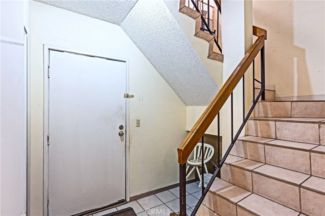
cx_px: 162
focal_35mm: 18
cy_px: 108
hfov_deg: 90.0
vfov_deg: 67.3
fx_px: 162
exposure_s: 1/25
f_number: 2.8
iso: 125
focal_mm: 18
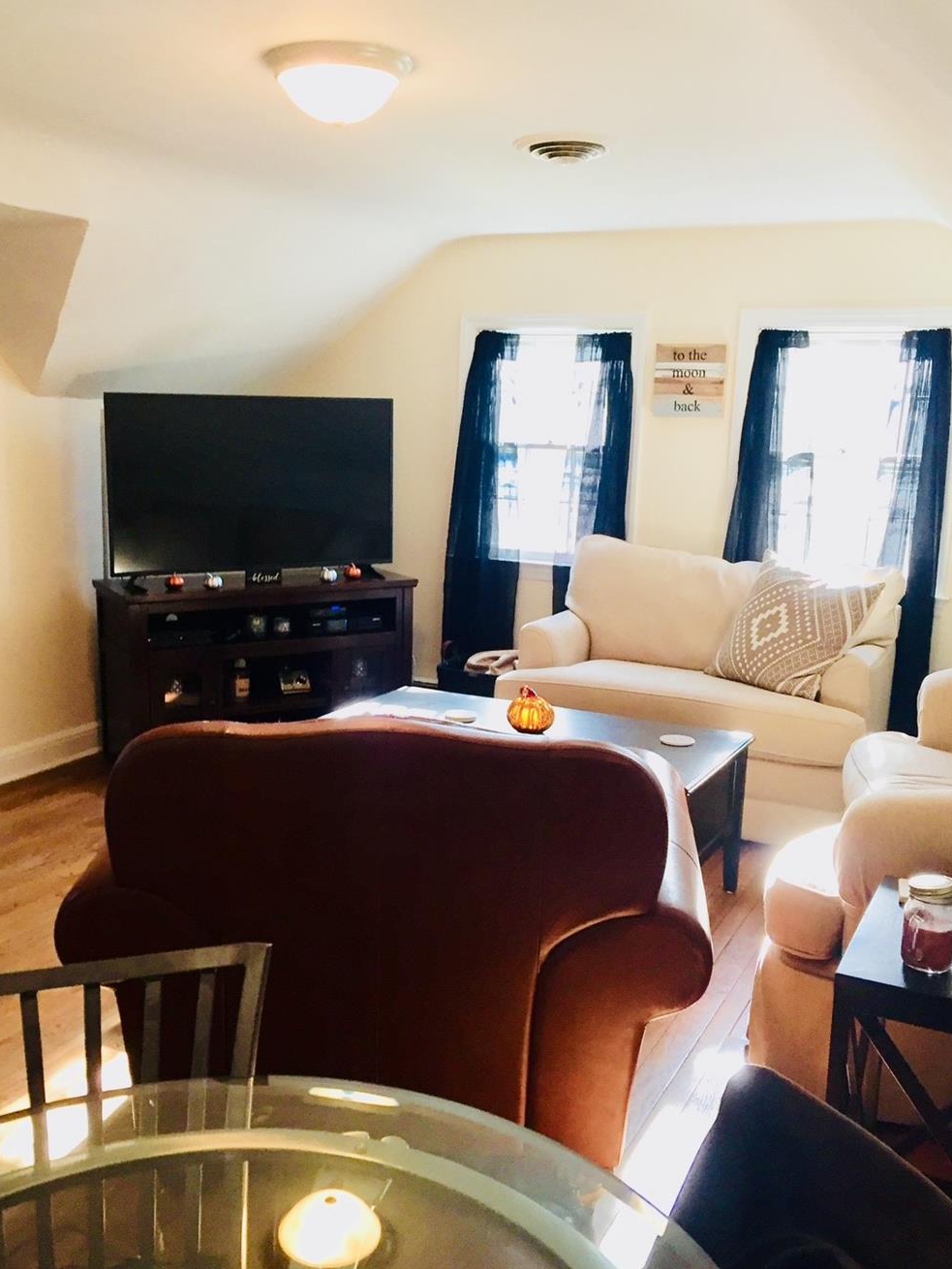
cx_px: 460
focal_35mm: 34
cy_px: 635
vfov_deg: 53.9
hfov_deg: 41.8
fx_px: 1246
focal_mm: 4.15
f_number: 2.2
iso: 50
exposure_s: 1/30
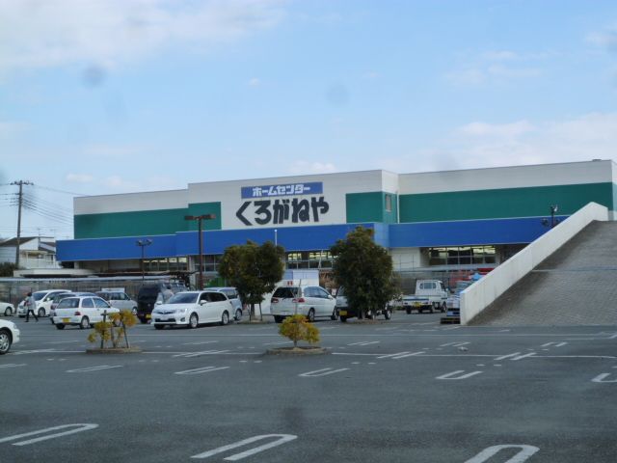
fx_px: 1016
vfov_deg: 25.7
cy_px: 232
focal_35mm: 57
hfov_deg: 33.8
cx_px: 308
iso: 125
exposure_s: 1/320
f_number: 4.4
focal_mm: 10.1
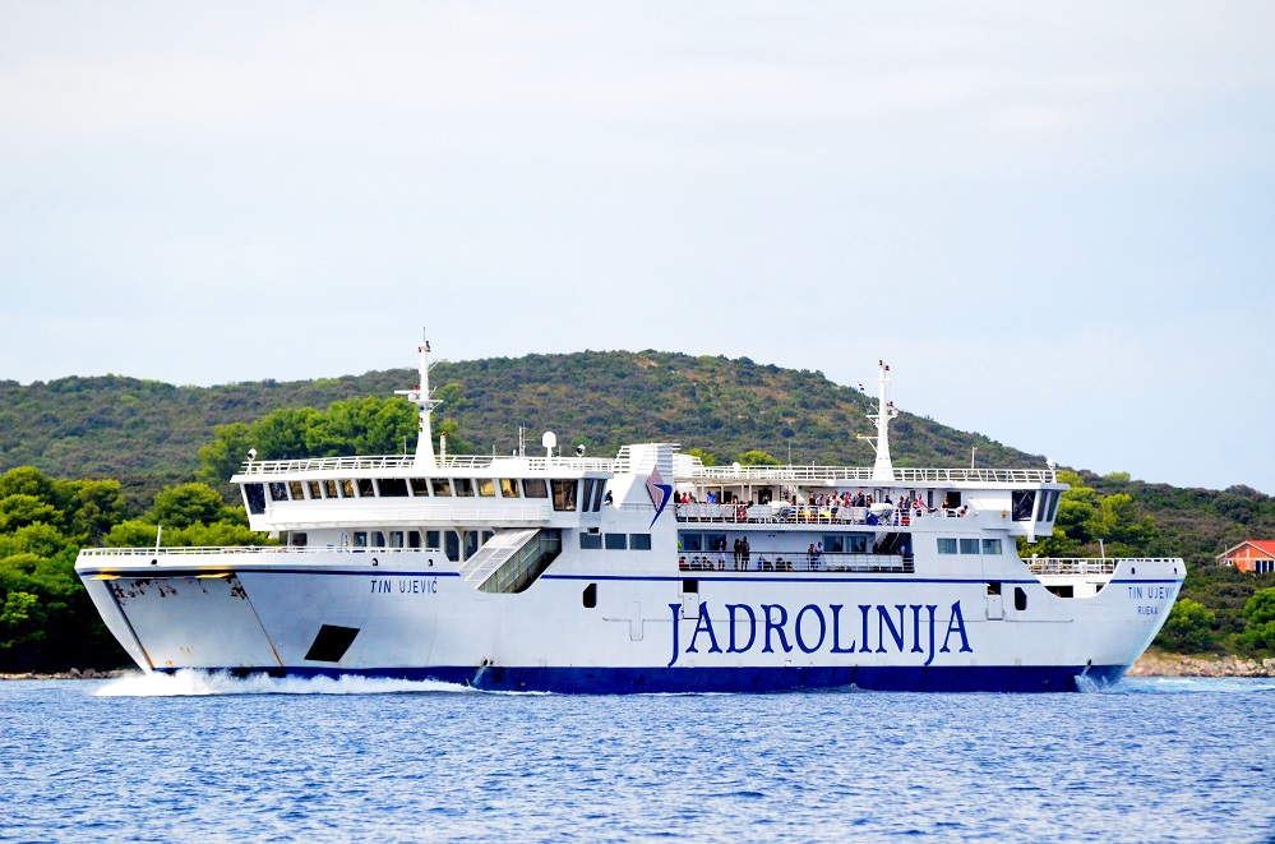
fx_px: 10600
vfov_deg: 4.6
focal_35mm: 300
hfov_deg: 6.9
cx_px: 638
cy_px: 422
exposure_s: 1/8000
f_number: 5.3
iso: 2500
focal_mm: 200
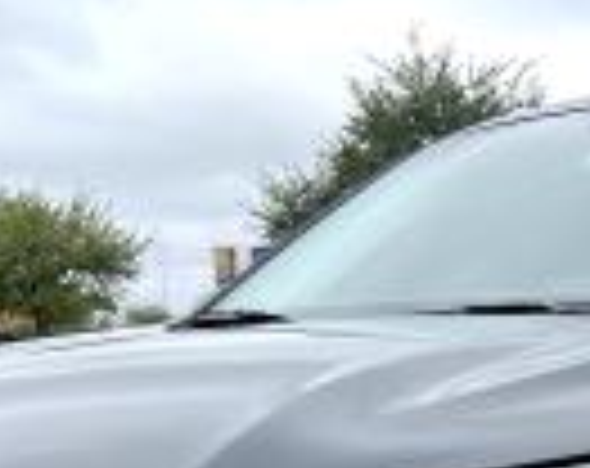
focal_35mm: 98
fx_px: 1706
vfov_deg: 14.6
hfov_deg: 19.2
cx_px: 540
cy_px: 688
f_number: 1.5
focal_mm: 5.7
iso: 50
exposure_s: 1/1238
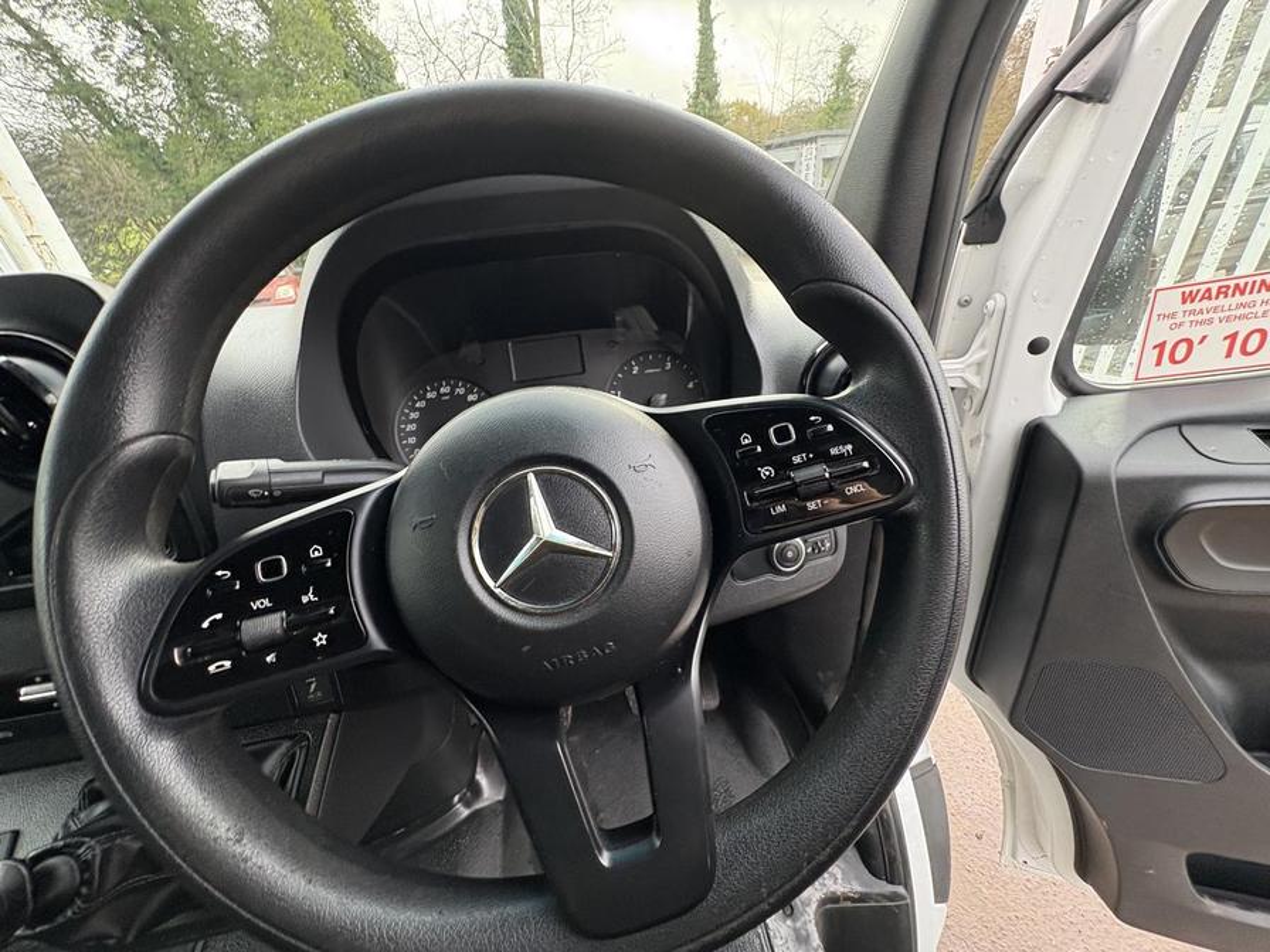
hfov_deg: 102.1
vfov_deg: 85.7
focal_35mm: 14
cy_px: 476
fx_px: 514
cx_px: 635
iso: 200
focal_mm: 2.22
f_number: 2.2
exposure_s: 1/96
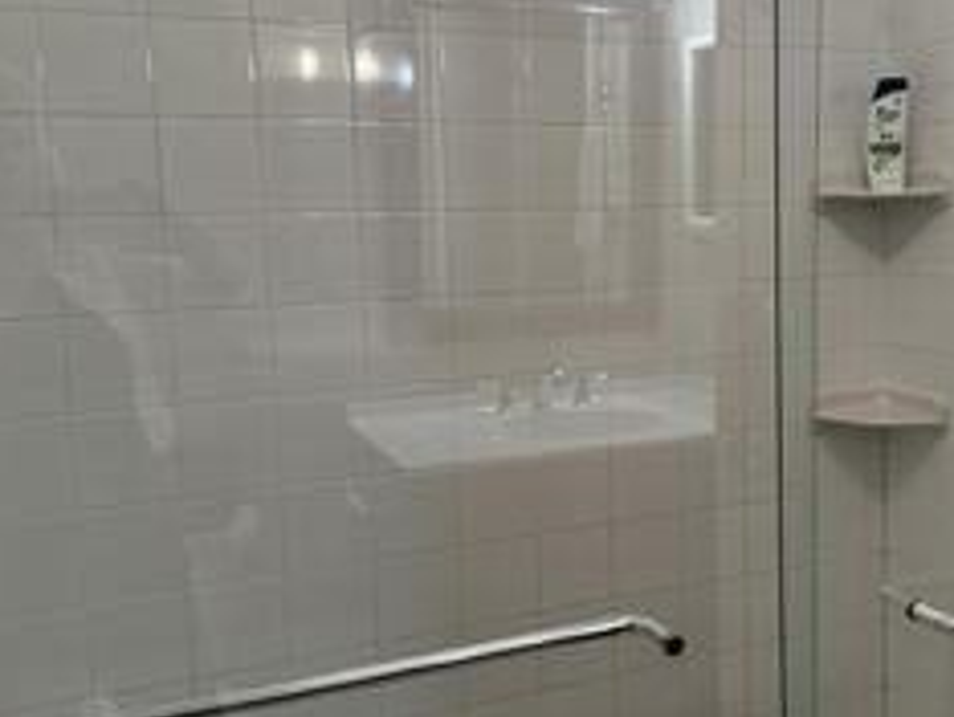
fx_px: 1131
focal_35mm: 41
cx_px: 640
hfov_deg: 45.0
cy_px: 334
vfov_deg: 35.2
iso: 160
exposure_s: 1/120
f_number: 1.78
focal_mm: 6.86
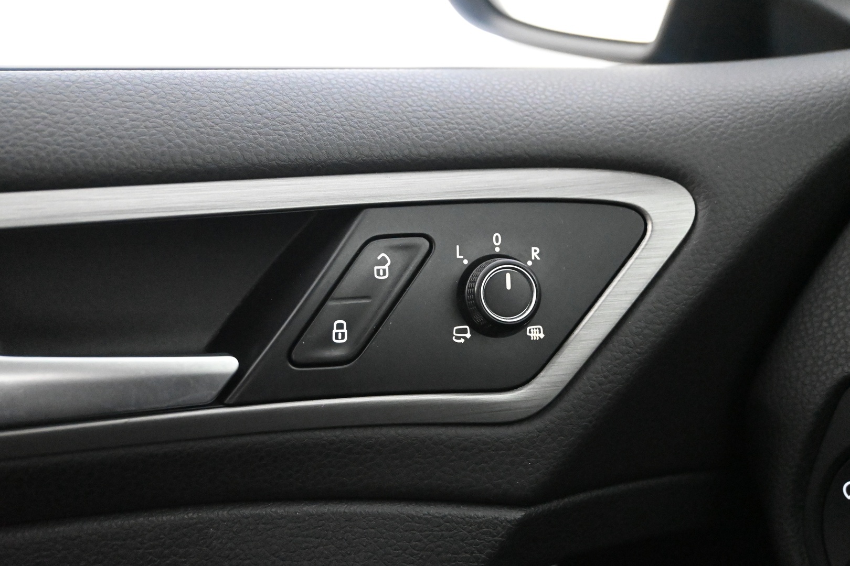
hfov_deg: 55.1
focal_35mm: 34
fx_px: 815
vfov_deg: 38.4
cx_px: 425
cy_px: 283
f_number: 4.2
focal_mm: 23
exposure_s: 1/60
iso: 10000
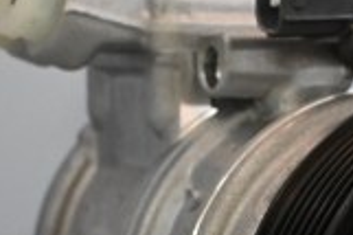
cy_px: 250
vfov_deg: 10.5
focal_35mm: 129
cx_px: 340
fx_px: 1262
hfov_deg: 15.7
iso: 4000
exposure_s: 1/60
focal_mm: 23
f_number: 4.2
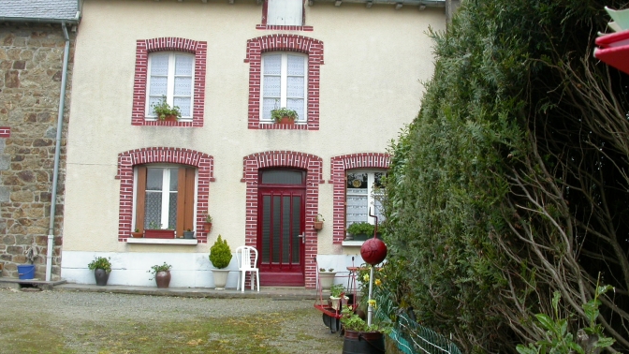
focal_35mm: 42
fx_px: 700
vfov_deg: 28.3
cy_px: 137
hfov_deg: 48.4
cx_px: 314
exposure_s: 1/156
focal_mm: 7.85
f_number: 5.3
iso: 100
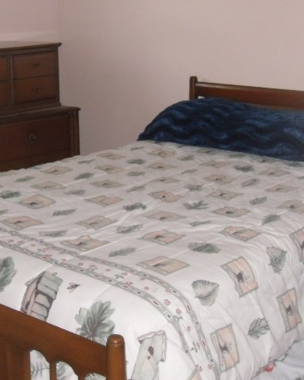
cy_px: 112
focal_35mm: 74
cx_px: 133
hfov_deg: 20.7
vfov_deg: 25.5
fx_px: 833
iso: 200
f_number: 3.5
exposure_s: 1/45
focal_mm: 6.3
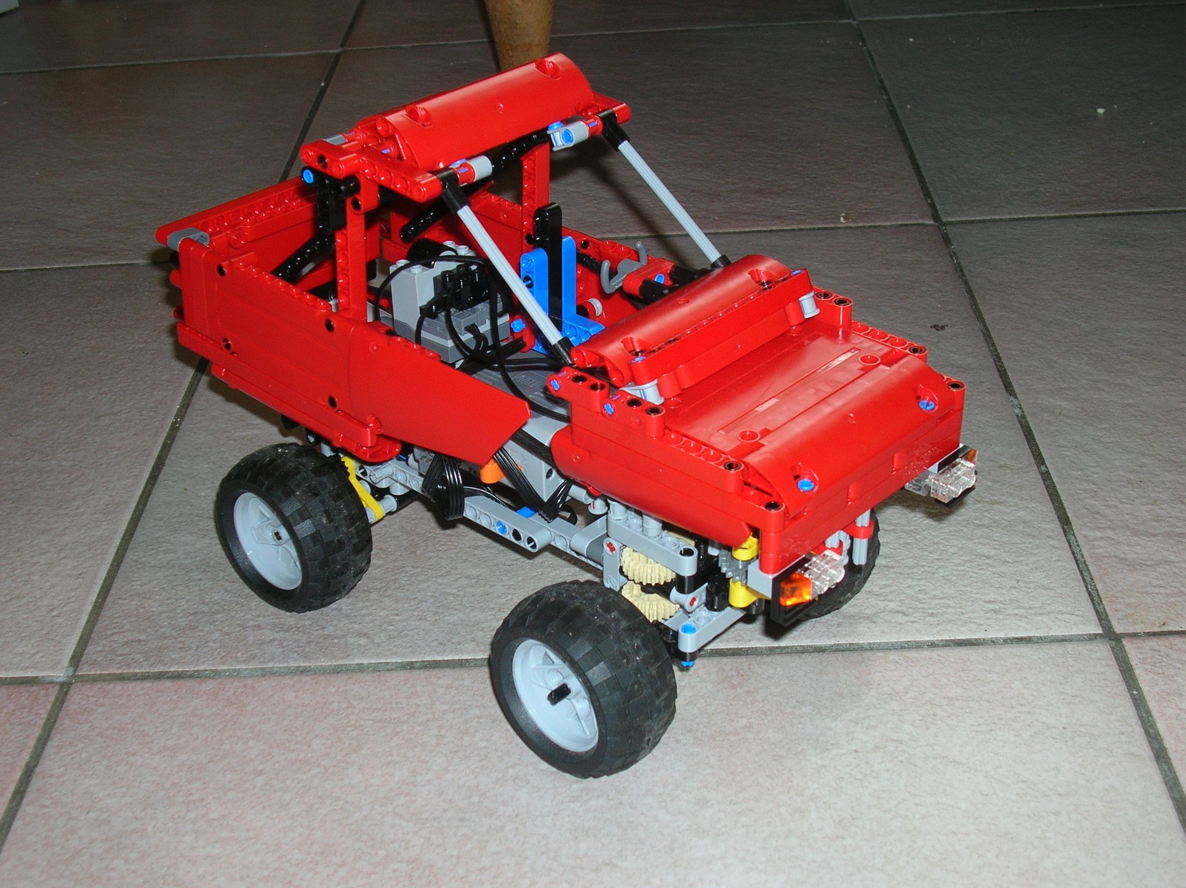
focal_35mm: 51
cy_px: 444
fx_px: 1746
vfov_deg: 28.5
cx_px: 593
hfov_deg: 37.5
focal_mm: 8.5
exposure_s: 1/60.1
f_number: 3.3
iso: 50
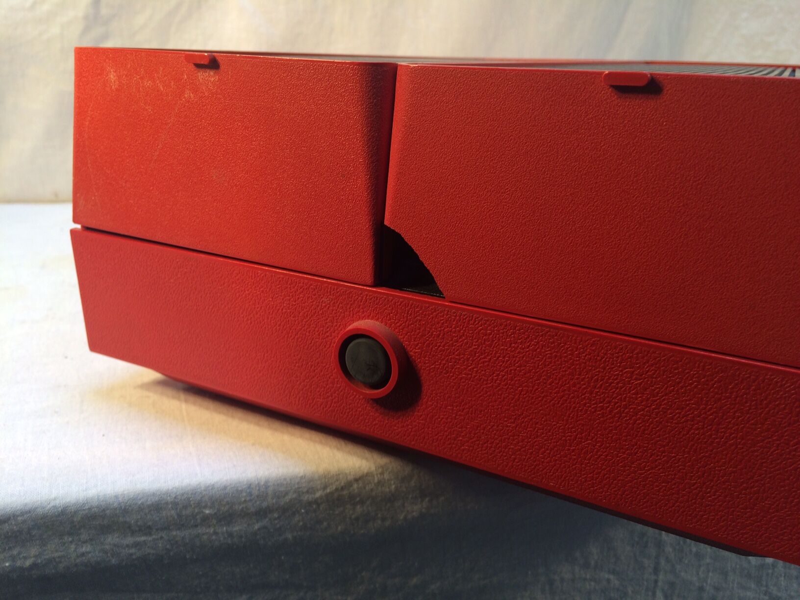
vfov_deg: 48.2
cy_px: 300
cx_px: 400
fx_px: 670
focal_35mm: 29
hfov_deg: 61.7
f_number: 2.2
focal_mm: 4.15
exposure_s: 1/33
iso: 40
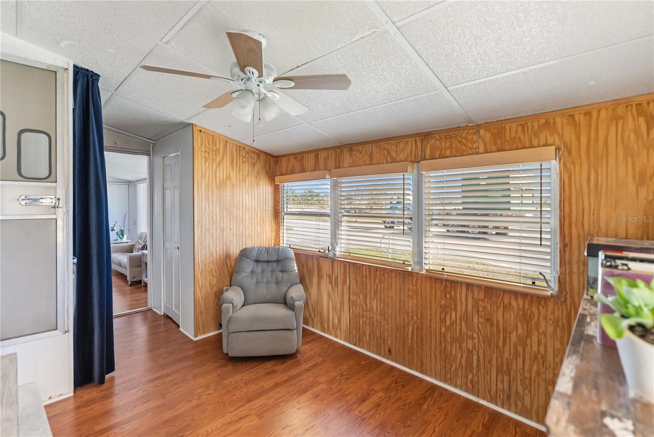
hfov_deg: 96.7
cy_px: 218
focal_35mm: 16
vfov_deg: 73.8
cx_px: 327
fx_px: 291
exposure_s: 1/200
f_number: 2.8
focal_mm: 16
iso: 1000
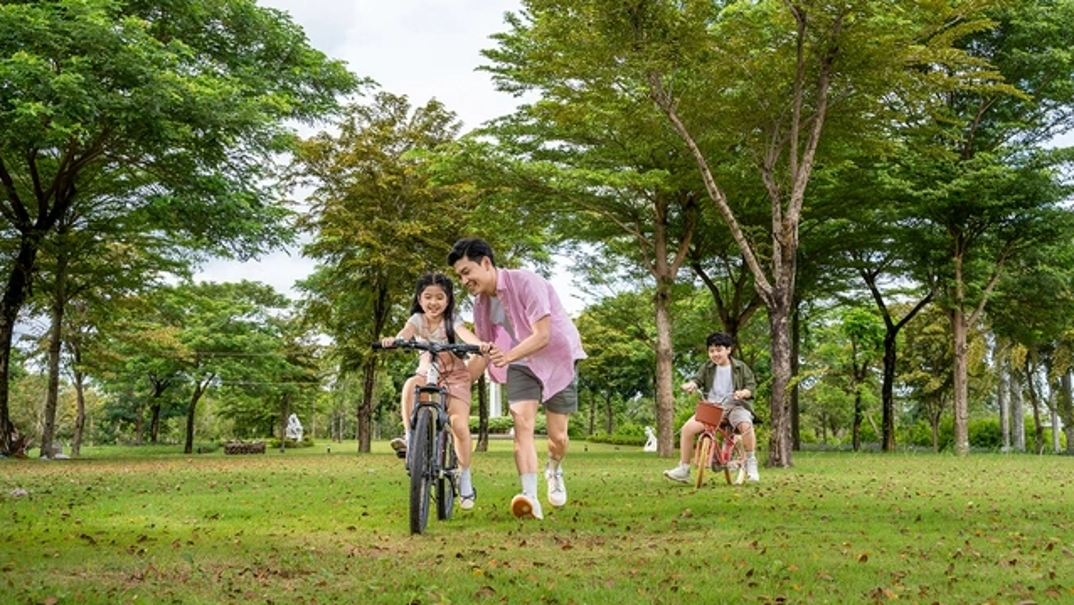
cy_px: 272
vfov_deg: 29.0
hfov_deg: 49.4
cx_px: 537
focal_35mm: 41
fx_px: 1168
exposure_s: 1/400
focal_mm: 39
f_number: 5
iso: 200
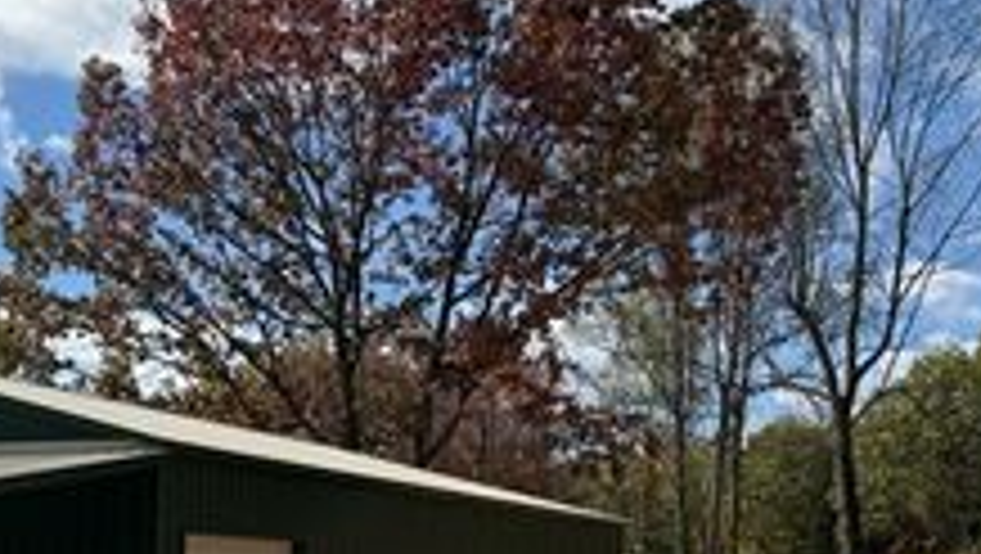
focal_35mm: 60
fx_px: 1562
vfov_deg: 19.4
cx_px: 86
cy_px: 588
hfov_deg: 33.0
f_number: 1.78
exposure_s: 1/5714
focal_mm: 6.76
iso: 80
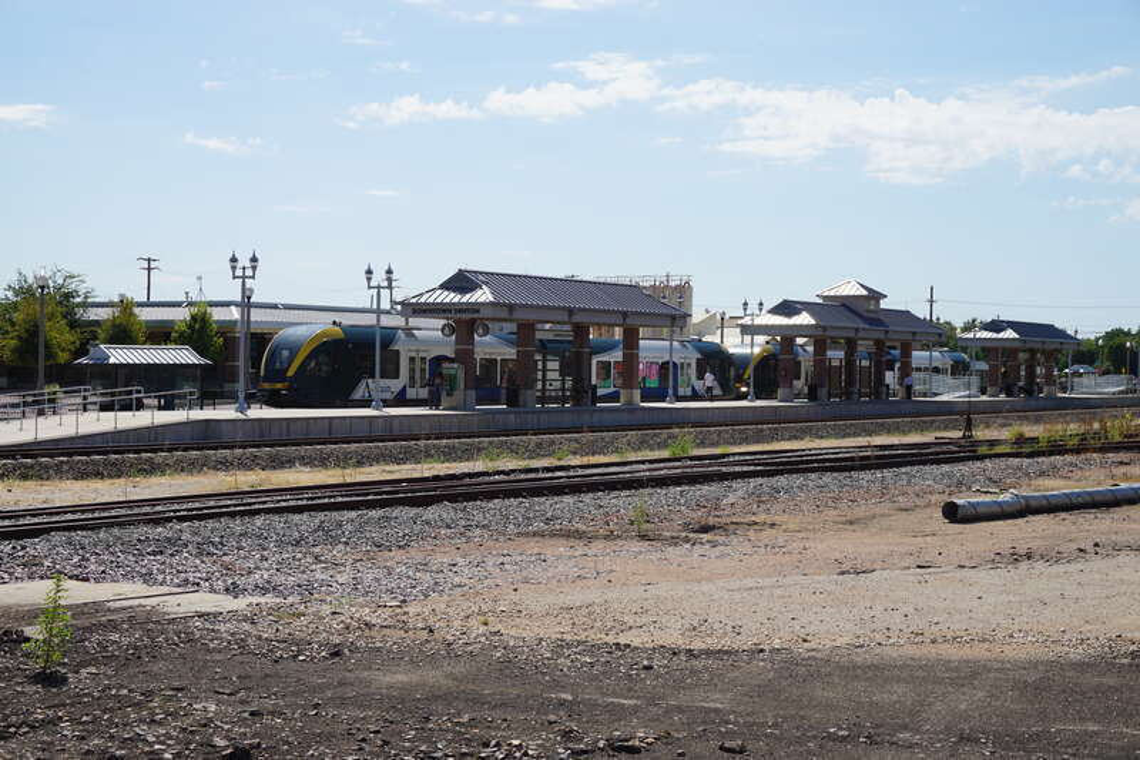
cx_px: 570
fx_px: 1757
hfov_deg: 35.9
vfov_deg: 24.4
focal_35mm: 56
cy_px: 380
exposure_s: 1/200
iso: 100
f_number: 11
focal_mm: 37
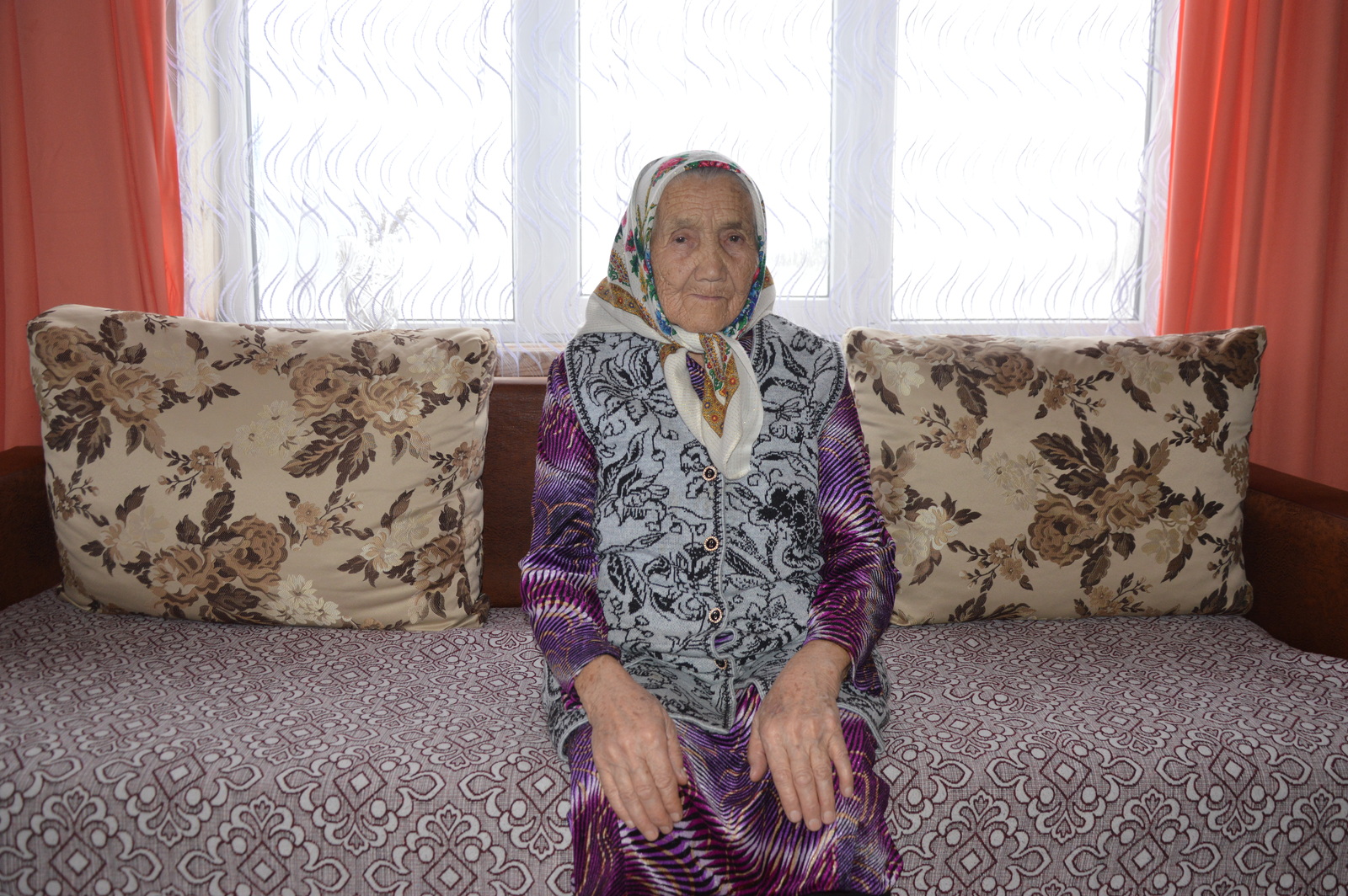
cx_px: 674
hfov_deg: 67.4
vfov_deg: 47.9
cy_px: 448
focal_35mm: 27
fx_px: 1010
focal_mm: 18
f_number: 4
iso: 400
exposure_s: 1/125
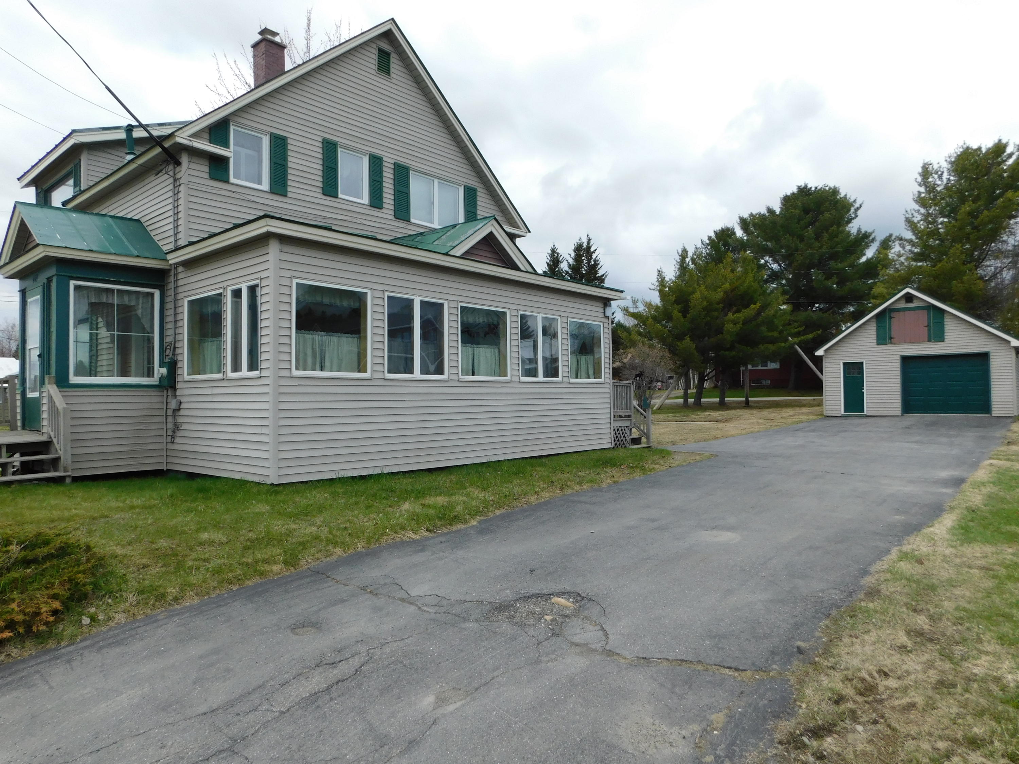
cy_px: 382
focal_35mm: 23
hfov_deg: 73.9
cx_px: 510
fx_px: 677
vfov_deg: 58.9
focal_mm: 4
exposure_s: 1/1250
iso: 125
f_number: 3
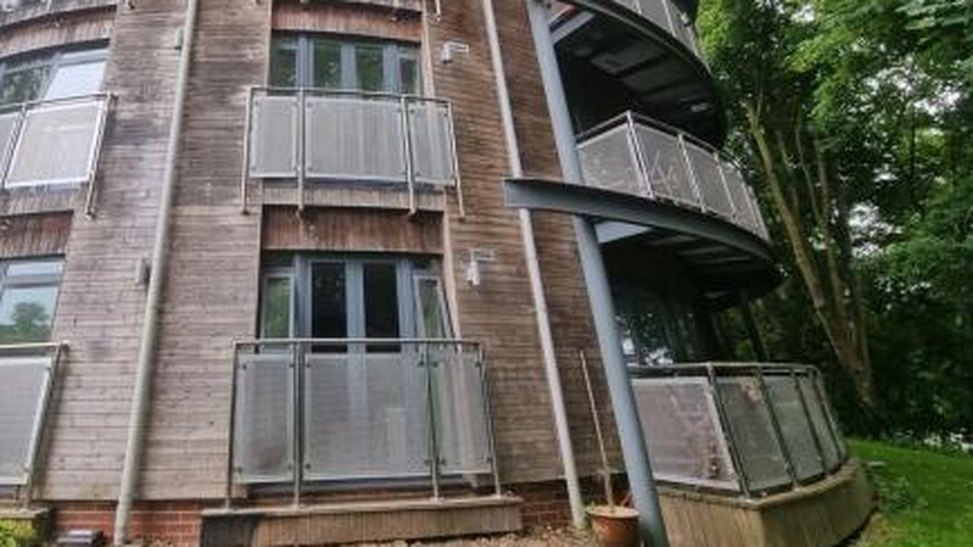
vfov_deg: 54.9
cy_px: 122
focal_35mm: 19
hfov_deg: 86.5
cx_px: 326
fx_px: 490
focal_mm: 2.2
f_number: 2.2
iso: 64
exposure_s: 1/100
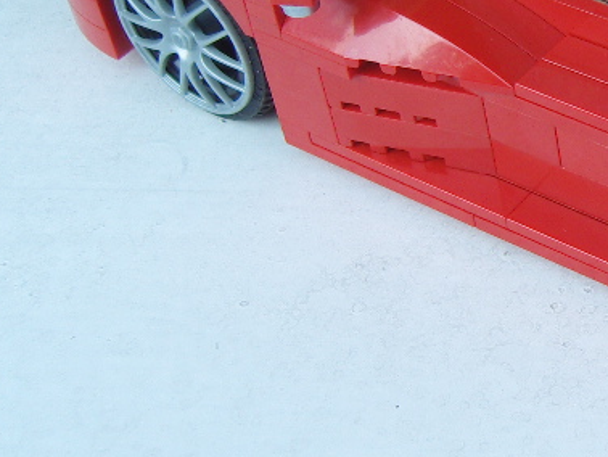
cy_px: 153
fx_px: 1617
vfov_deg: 16.0
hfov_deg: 20.0
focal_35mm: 92
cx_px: 722
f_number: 2.8
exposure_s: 1/125
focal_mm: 7.3
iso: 100
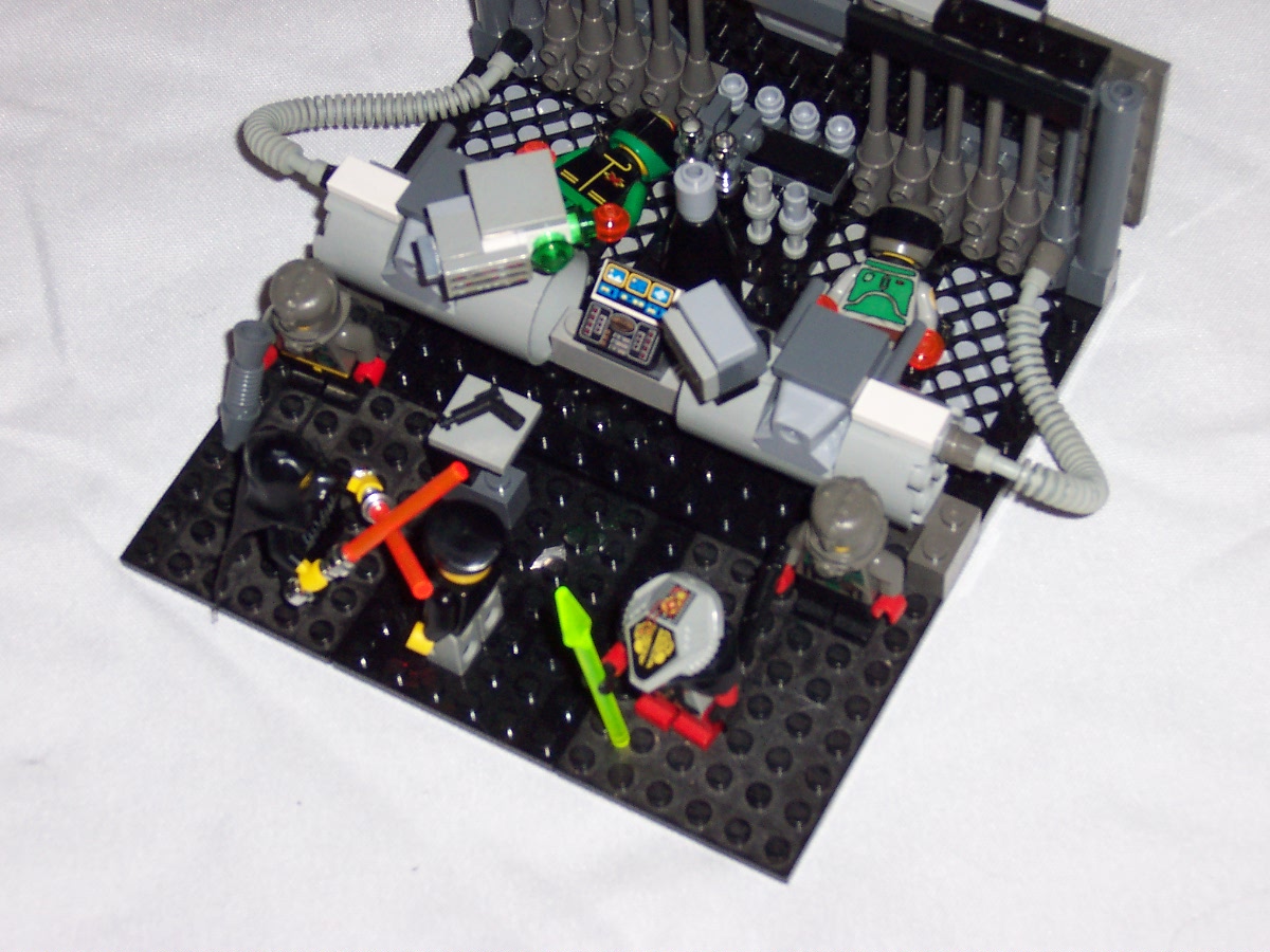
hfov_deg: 20.0
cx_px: 635
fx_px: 3595
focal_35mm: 98
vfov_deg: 15.1
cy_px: 476
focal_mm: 15.2
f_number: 4
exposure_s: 1/90
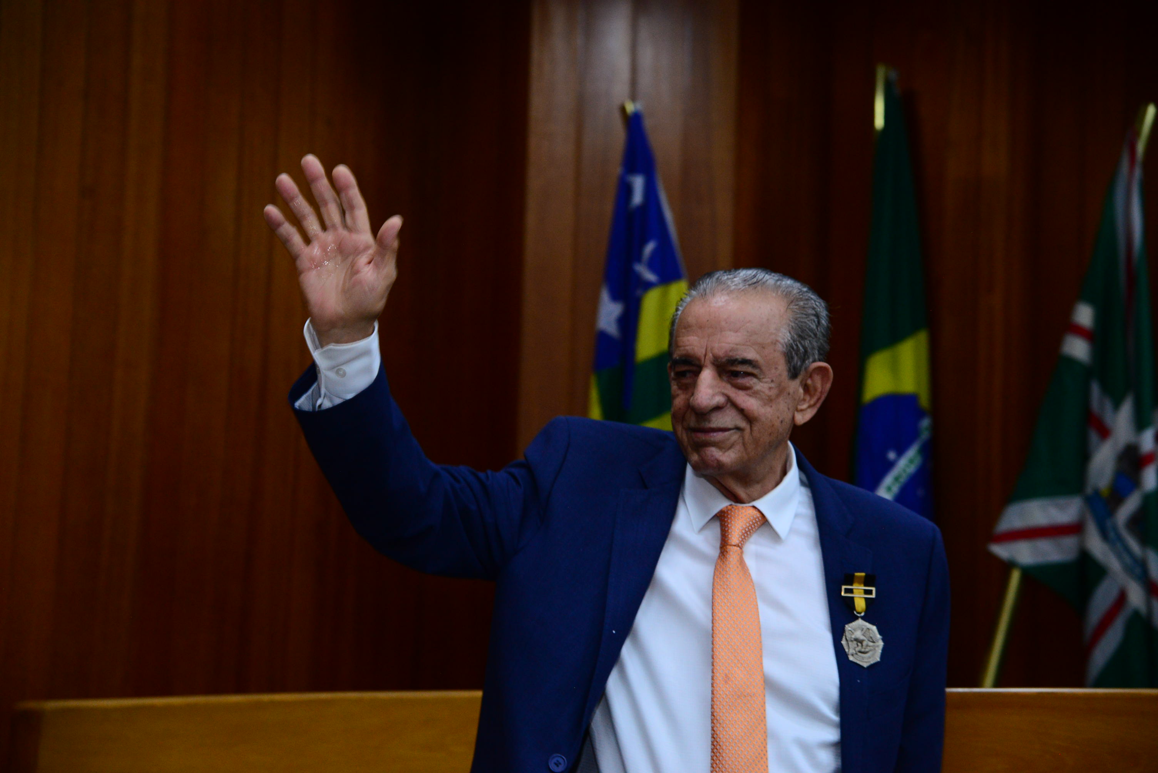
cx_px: 579
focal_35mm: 92
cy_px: 386
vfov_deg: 14.9
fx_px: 2960
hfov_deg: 22.1
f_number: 5
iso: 2000
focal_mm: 92
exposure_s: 1/80
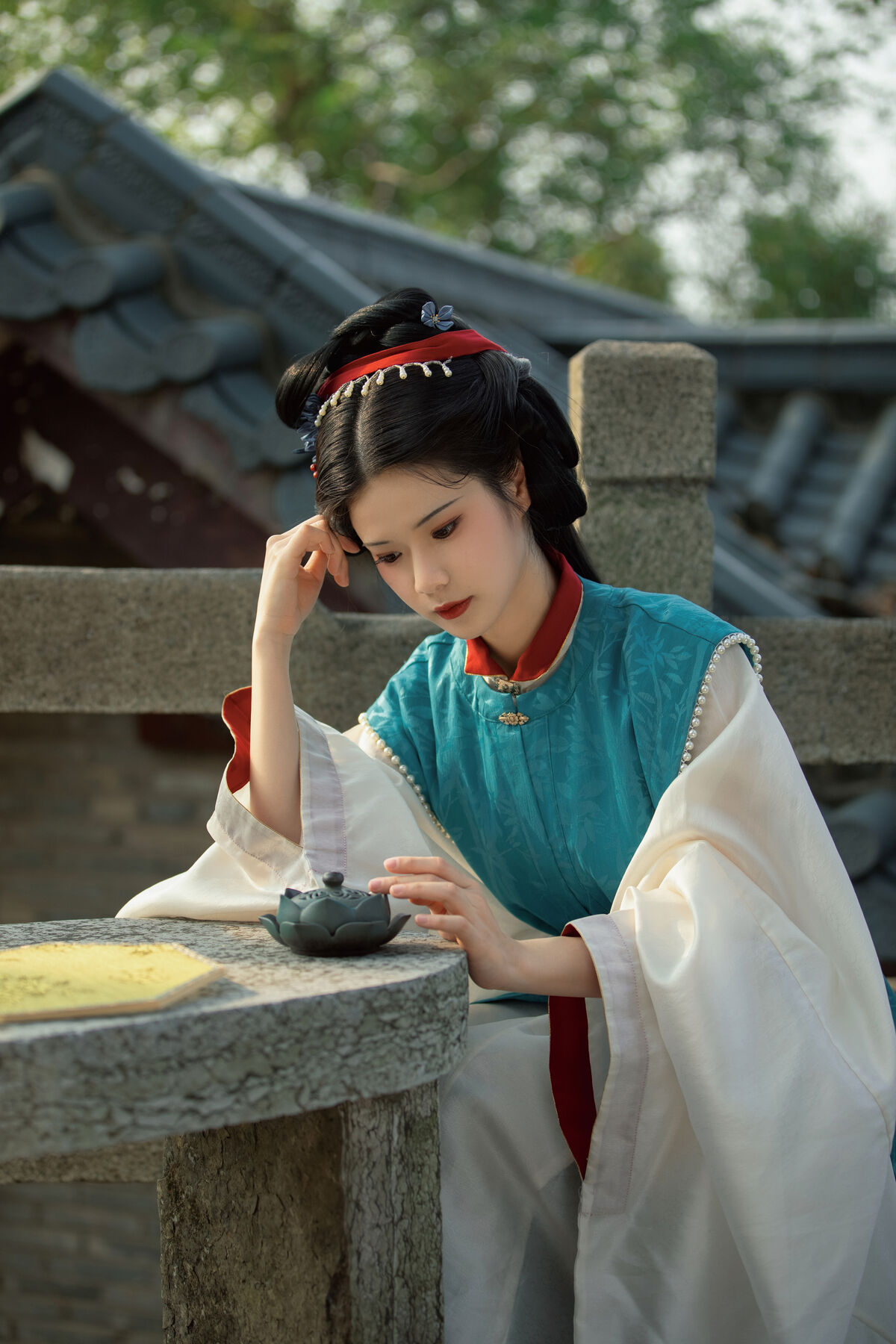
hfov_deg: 19.7
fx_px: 2576
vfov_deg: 29.2
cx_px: 448
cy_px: 672
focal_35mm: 69
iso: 200
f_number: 2.8
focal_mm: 70
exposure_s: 1/1000
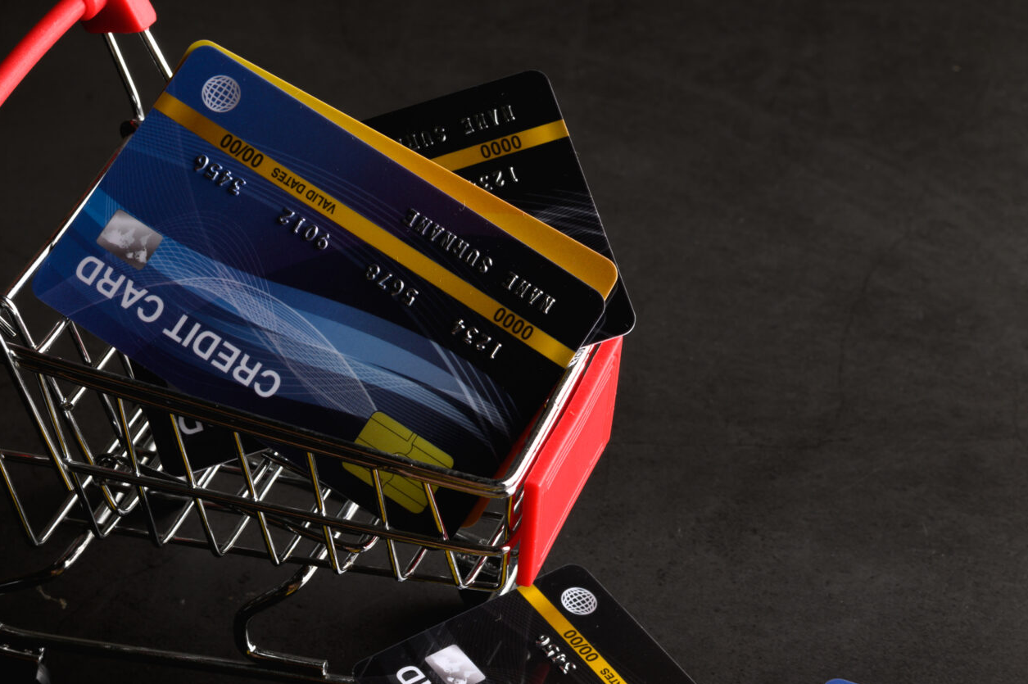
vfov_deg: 13.3
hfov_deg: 20.0
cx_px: 614
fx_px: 2911
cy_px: 573
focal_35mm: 102
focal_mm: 50
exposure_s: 1/160
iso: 100
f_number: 10
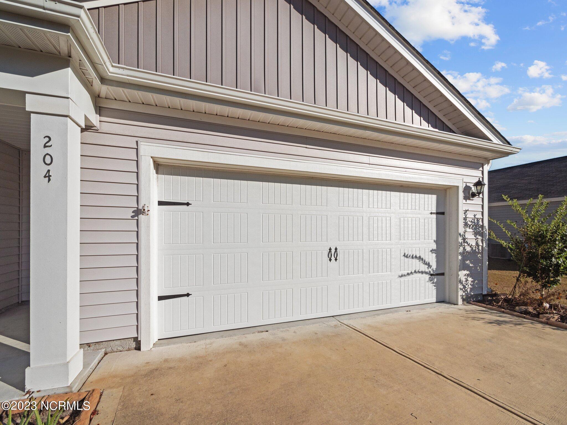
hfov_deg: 102.1
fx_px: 229
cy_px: 212
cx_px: 284
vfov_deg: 85.7
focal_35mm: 14
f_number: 5.6
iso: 200
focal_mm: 7
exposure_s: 1/3200
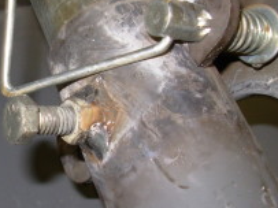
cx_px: 62
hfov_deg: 25.6
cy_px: 131
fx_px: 602
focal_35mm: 75
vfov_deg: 19.6
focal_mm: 6.3
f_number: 2.9
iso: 50
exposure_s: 1/32
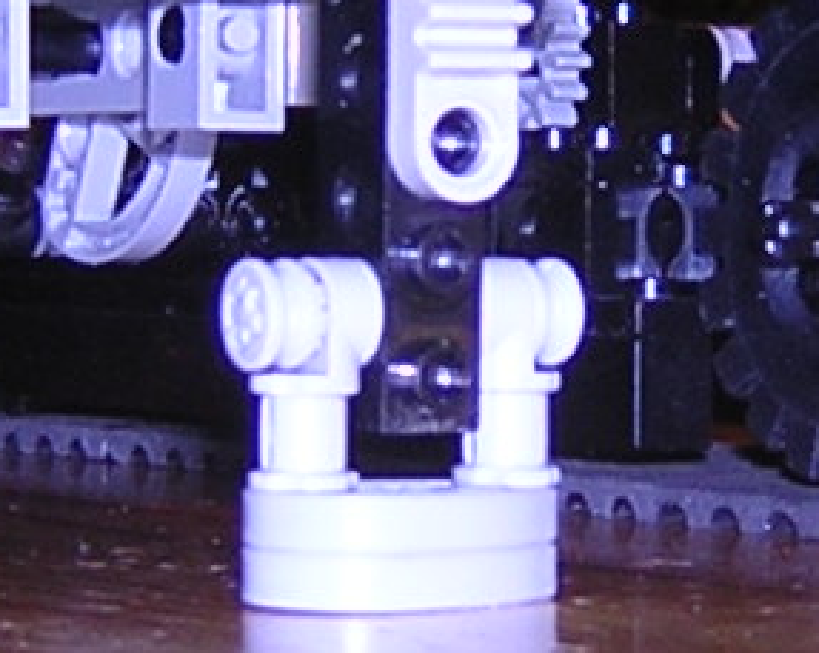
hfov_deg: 9.9
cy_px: 154
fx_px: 4746
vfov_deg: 7.9
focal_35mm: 196
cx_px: 554
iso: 100
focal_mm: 4.7
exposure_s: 1/60.1
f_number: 2.6
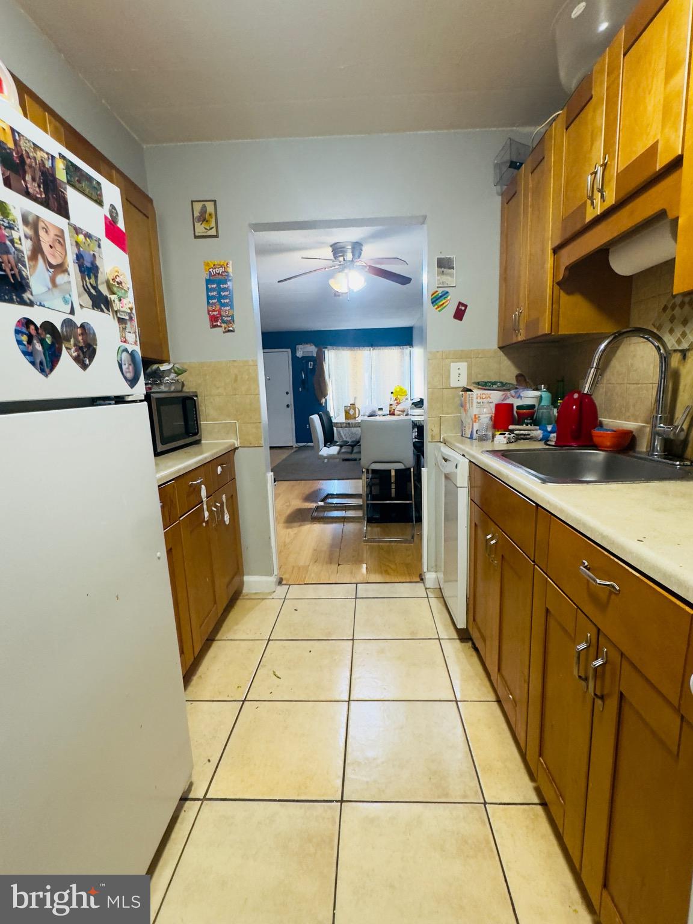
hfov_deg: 85.7
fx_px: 374
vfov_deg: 102.1
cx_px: 346
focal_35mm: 14
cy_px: 462
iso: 400
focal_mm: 2.22
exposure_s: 1/60
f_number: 2.2
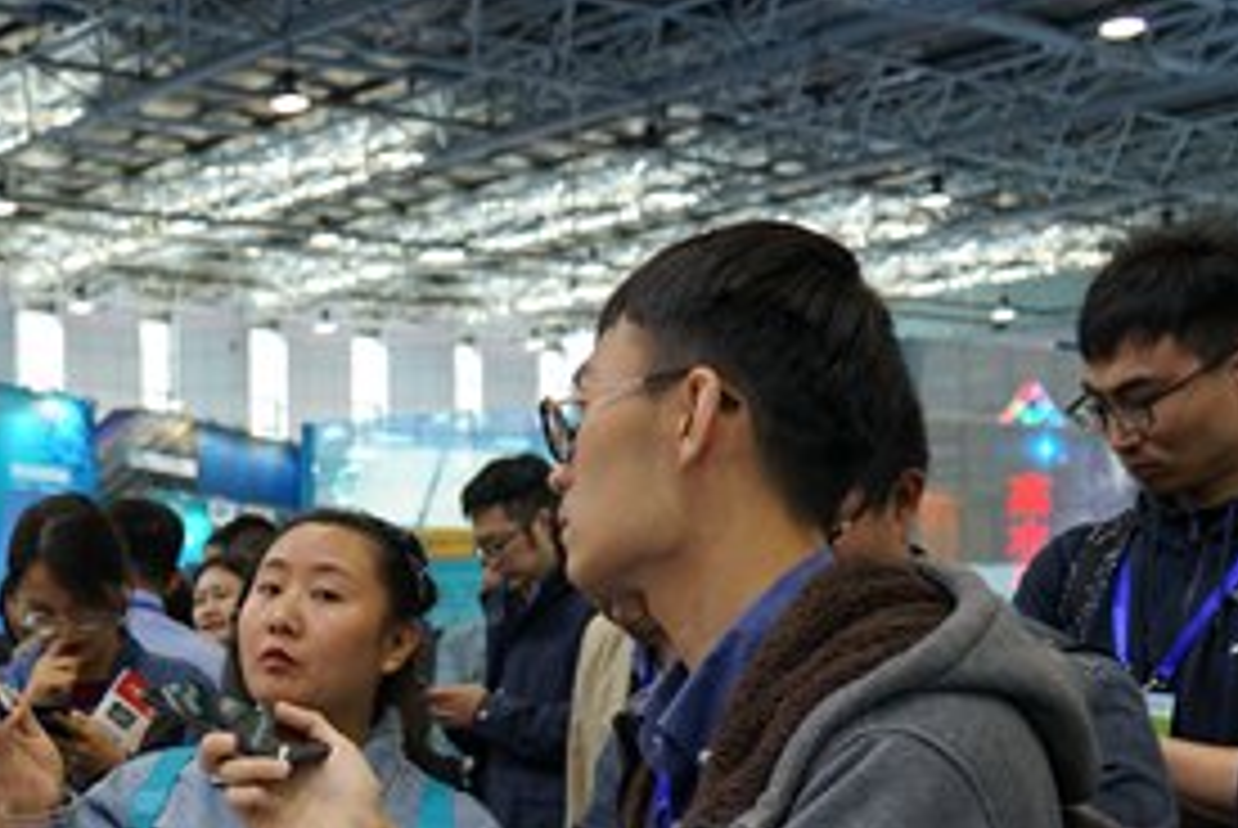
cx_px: 126
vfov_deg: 23.4
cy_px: 794
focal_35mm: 56
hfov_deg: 33.7
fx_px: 1928
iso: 250
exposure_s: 1/60
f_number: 4
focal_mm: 28
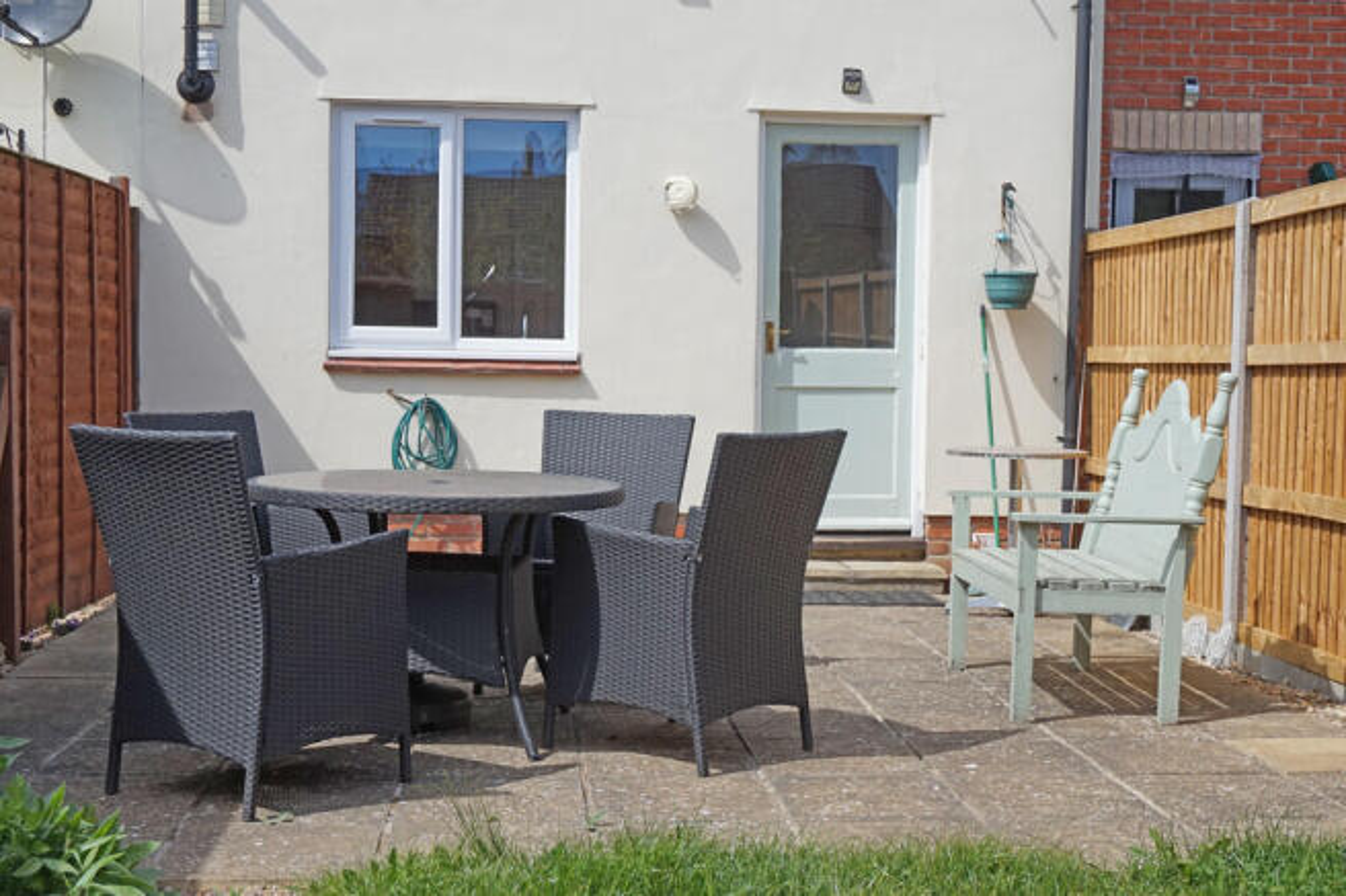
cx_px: 673
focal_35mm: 46
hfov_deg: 42.3
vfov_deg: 28.9
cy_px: 448
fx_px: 1738
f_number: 8
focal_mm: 31
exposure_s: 1/200
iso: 100
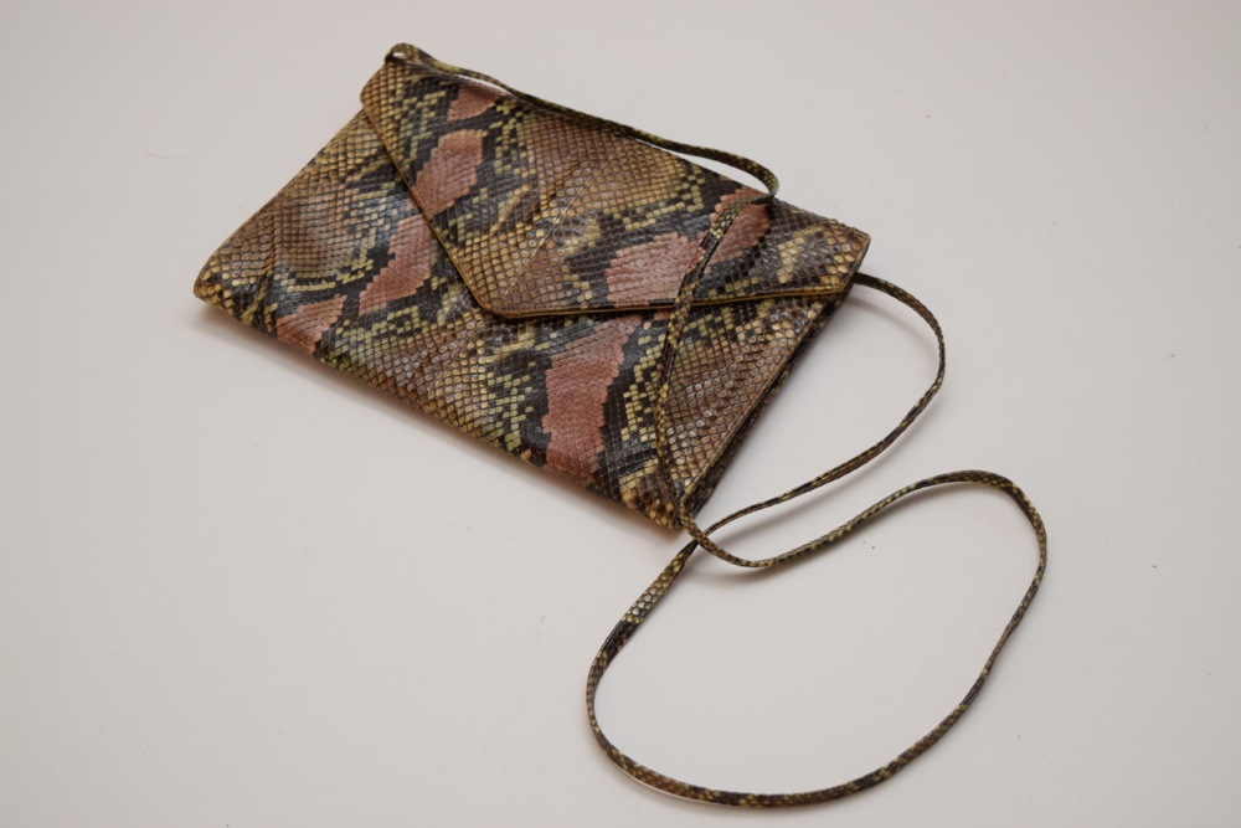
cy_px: 414
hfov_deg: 31.9
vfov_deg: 21.6
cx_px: 620
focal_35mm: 63
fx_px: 2172
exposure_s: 1/100
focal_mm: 42
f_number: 5
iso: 800
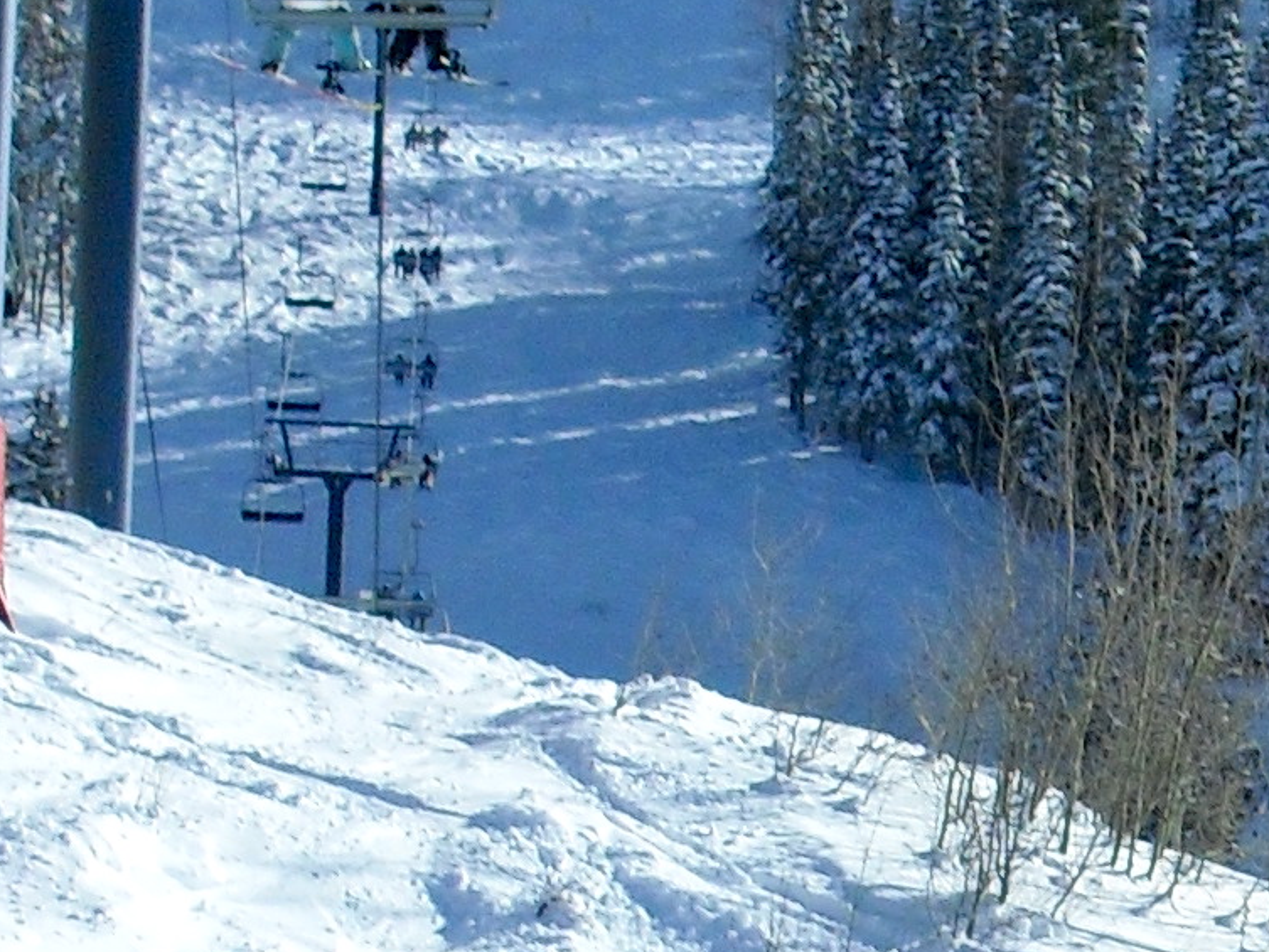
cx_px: 1478
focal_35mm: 184
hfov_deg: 10.6
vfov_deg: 8.0
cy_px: 1313
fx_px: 6746
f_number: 8
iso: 100
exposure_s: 1/320
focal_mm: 6.2
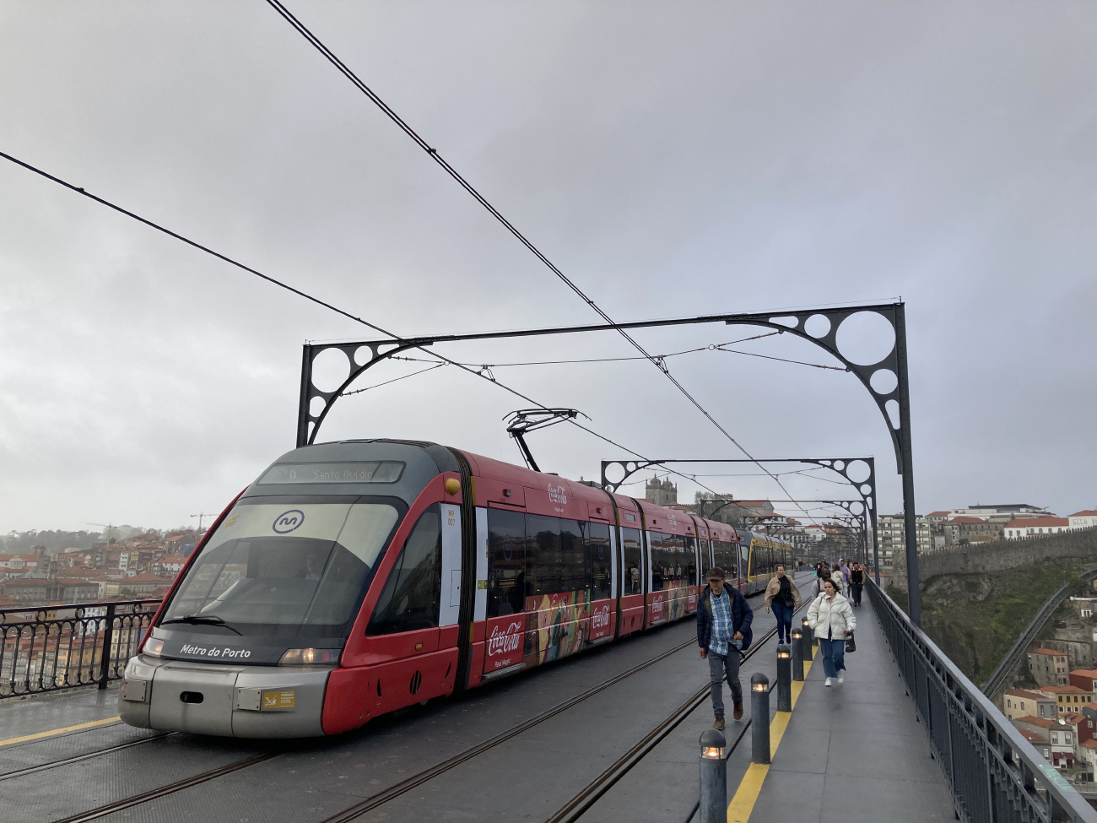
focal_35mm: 28
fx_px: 887
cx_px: 548
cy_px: 412
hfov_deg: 63.4
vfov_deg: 49.7
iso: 20
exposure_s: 1/1021
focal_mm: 3.99
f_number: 1.8
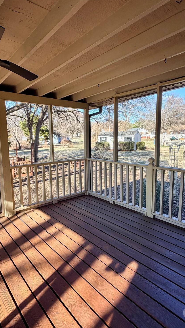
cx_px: 90
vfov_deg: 83.8
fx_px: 183
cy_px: 160
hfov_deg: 53.6
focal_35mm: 21
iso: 40
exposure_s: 1/151
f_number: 2.2
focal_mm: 2.22
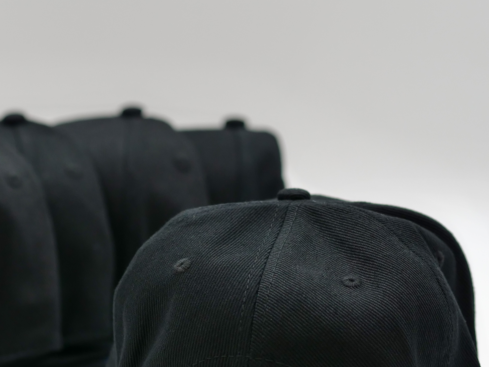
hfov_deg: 11.6
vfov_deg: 8.7
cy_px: 251
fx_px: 2402
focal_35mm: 170
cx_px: 99
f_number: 2.2
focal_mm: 43
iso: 200
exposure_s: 1/500
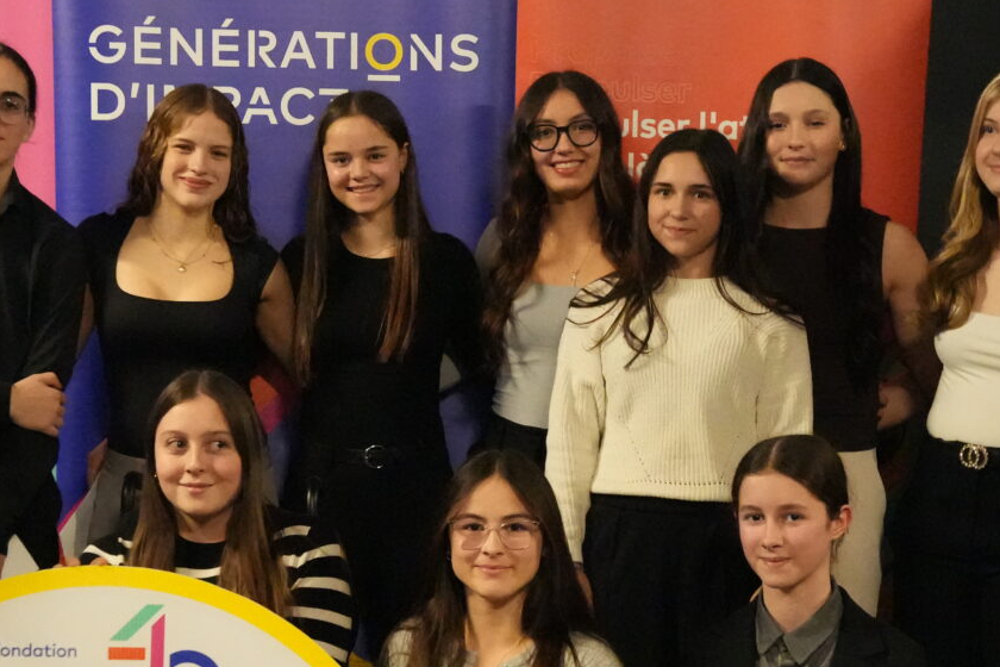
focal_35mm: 81
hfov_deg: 25.1
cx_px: 454
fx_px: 2246
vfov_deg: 16.8
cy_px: 447
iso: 12800
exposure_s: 1/100
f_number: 4
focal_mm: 28.3
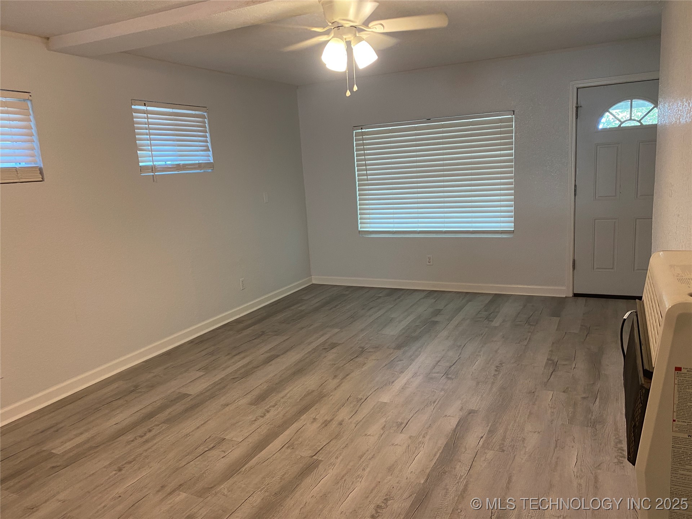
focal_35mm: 26
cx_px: 346
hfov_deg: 67.3
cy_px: 260
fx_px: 520
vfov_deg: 53.1
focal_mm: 4.25
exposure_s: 1/60
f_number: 1.8
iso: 160
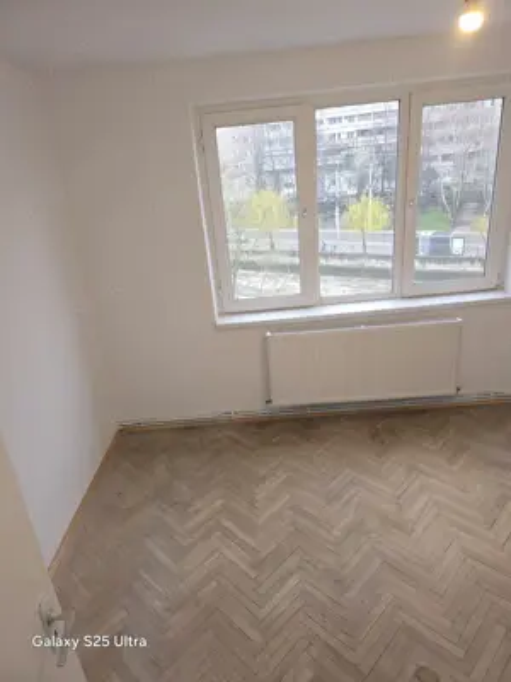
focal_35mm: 23
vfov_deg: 73.9
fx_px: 453
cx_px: 256
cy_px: 341
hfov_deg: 58.9
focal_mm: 6.3
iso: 32
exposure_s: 1/50
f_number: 1.7
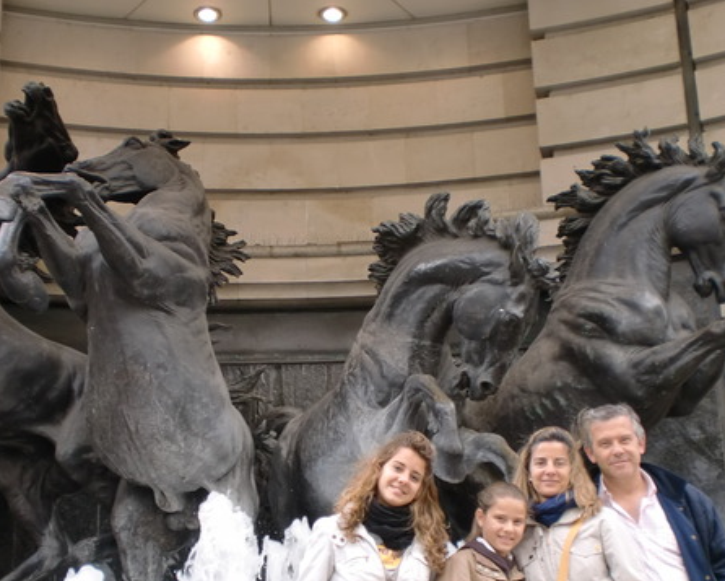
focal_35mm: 49
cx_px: 335
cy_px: 376
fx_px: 1052
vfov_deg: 30.7
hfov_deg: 38.0
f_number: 3.1
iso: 64
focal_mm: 6.3
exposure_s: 1/125
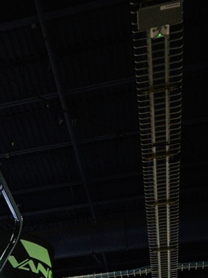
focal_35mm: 86
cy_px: 456
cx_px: -89
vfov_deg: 19.0
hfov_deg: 15.9
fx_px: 690
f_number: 1.8
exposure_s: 1/30
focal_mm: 4.25
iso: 80
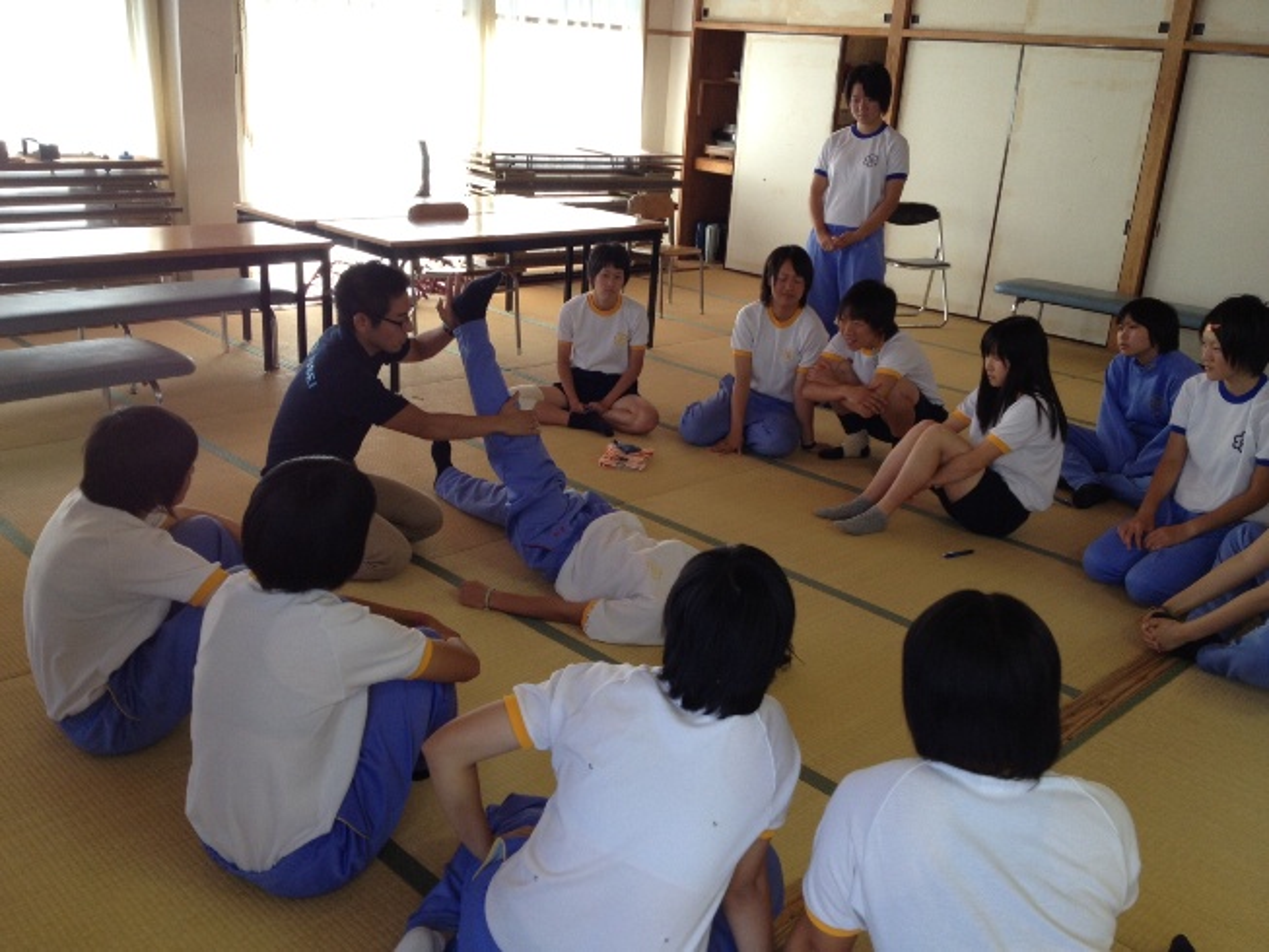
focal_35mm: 35
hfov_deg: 52.6
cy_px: 476
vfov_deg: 40.7
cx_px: 634
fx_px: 1283
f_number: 2.4
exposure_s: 1/60
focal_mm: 4.28
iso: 100
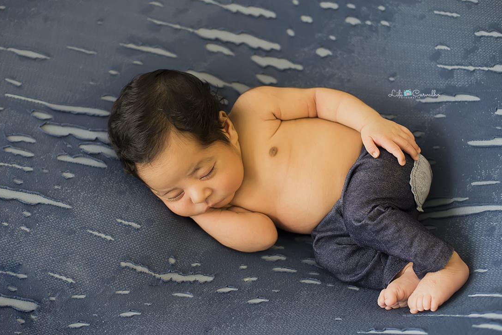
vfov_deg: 24.6
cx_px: 240
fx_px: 767
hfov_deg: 36.2
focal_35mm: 55
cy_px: 183
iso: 2000
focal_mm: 50
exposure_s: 1/125
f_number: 3.2
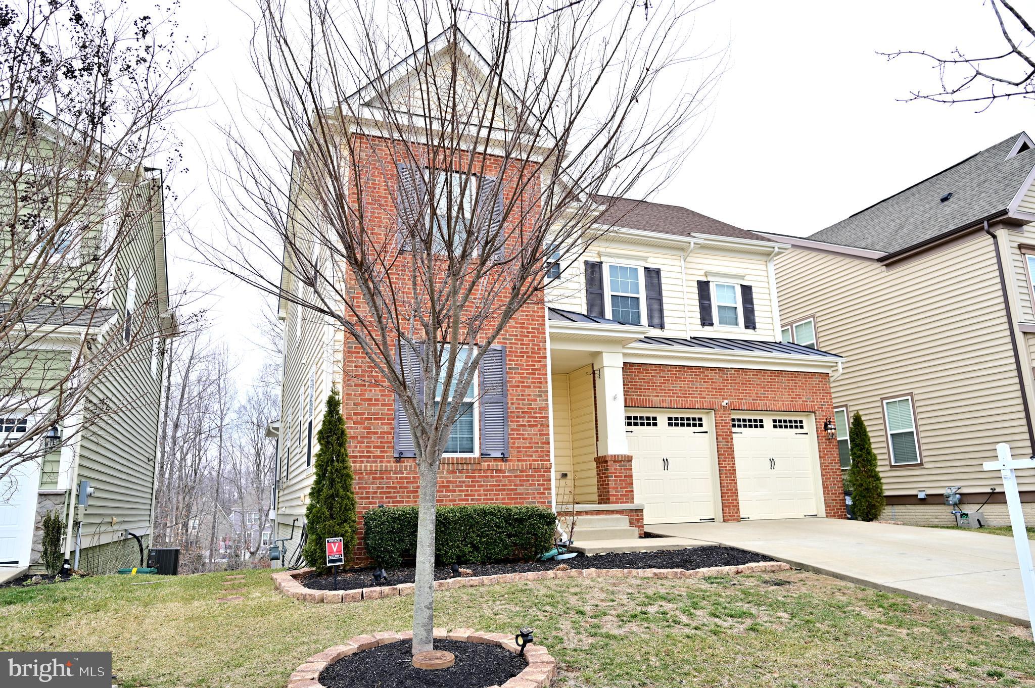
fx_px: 675
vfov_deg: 54.0
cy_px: 344
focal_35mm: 24
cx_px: 518
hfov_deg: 74.9
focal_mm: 23.5
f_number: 4
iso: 100
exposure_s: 1/160
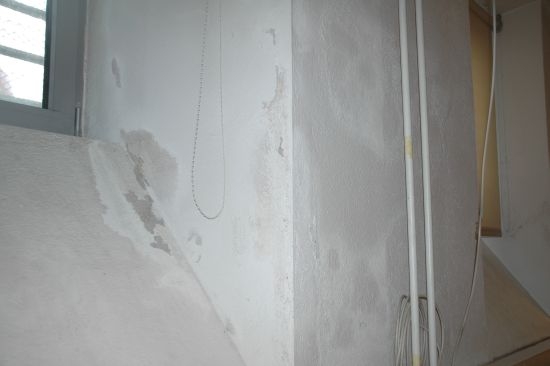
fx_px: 550
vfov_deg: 36.8
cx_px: 275
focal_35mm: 36
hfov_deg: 53.2
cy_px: 183
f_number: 4
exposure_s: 1/60
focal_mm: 24
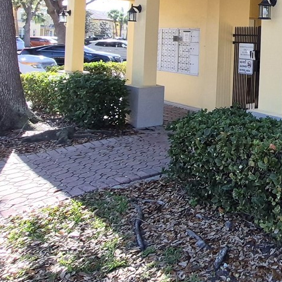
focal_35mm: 39
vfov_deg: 41.0
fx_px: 359
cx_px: 351
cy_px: 56
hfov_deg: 33.4
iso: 40
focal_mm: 1.74
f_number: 2.2
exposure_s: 1/414
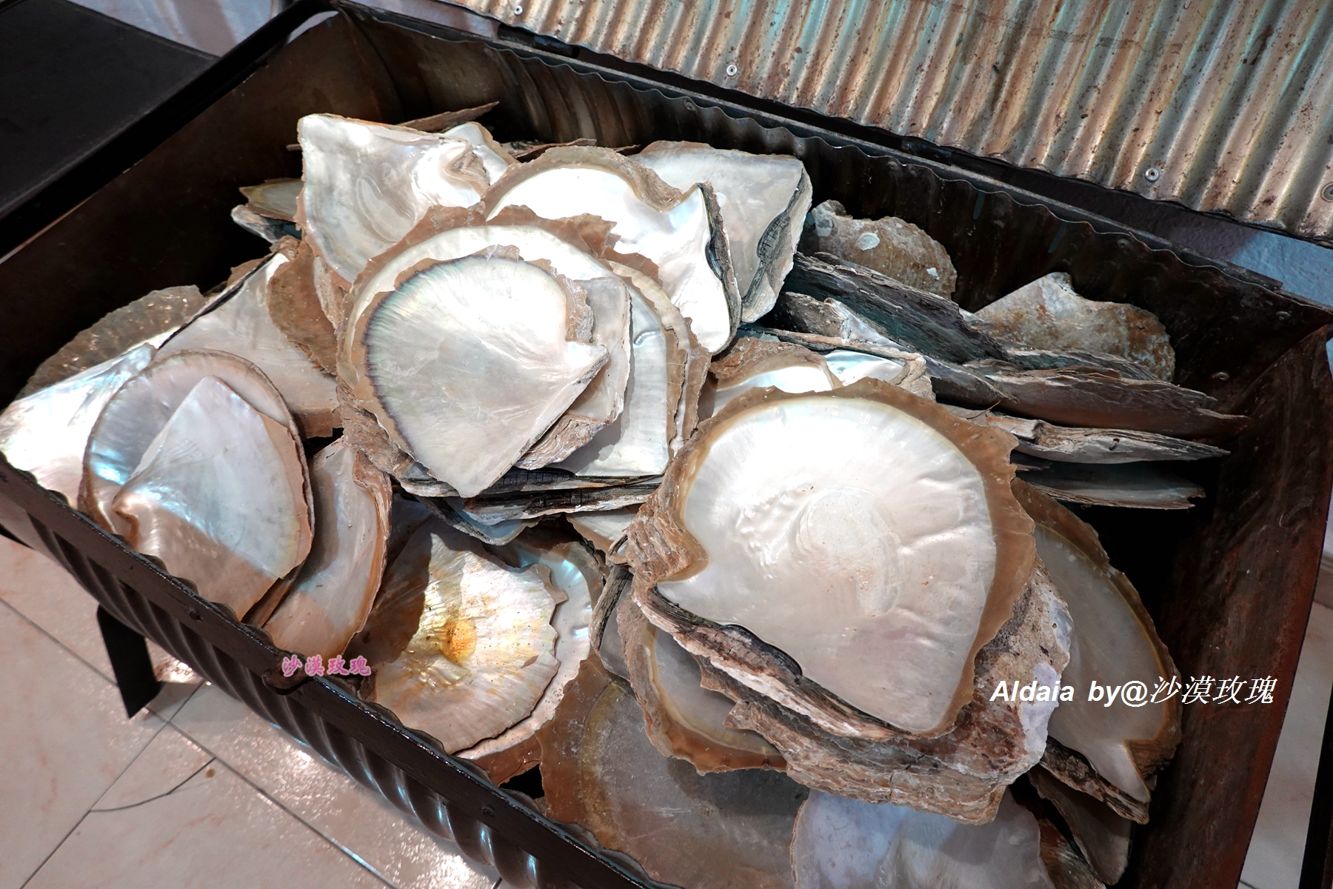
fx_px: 889
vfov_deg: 53.1
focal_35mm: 24
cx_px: 666
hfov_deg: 73.7
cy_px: 444
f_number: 2.8
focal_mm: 9
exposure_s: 1/50
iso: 500
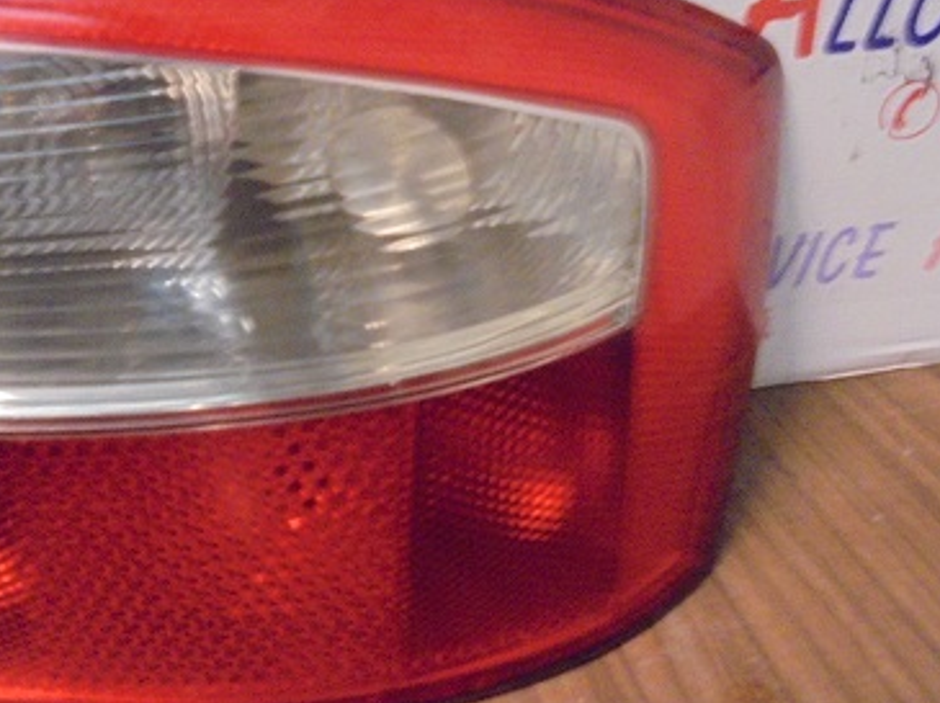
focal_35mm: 37
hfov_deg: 49.3
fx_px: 1004
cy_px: 287
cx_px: 310
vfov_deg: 38.5
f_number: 3.5
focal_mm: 4.6
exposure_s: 1/13
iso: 800
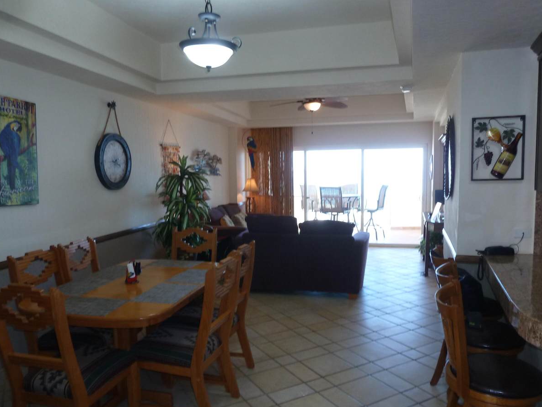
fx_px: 423
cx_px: 274
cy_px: 219
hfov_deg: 65.3
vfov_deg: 51.3
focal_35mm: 27
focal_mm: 4.1
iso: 125
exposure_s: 1/30
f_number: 3.3
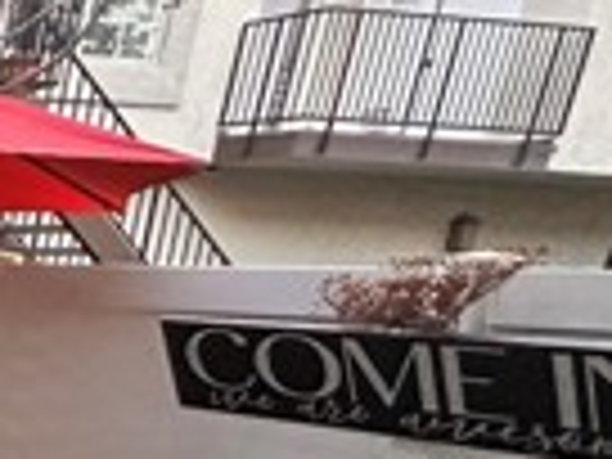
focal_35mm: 66
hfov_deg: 16.1
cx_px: -792
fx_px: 1167
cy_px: 567
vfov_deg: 20.6
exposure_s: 1/60
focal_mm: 2.22
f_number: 2.2
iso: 400
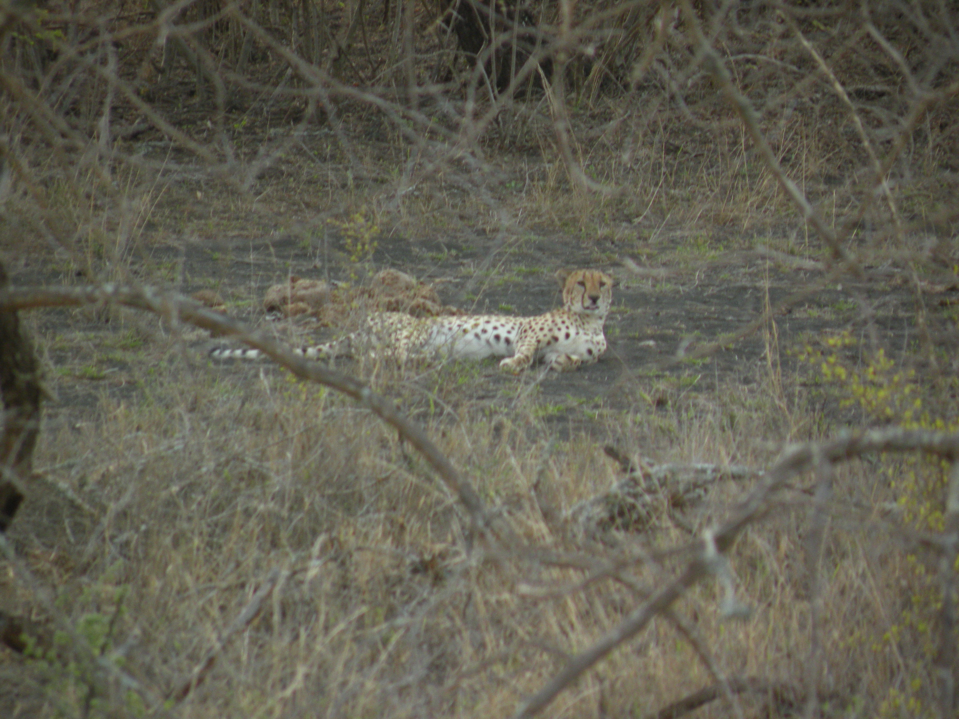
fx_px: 13464
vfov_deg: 3.1
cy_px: 360
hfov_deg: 4.1
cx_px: 480
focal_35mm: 486
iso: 112
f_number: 4.5
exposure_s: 1/34.3
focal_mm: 84.2
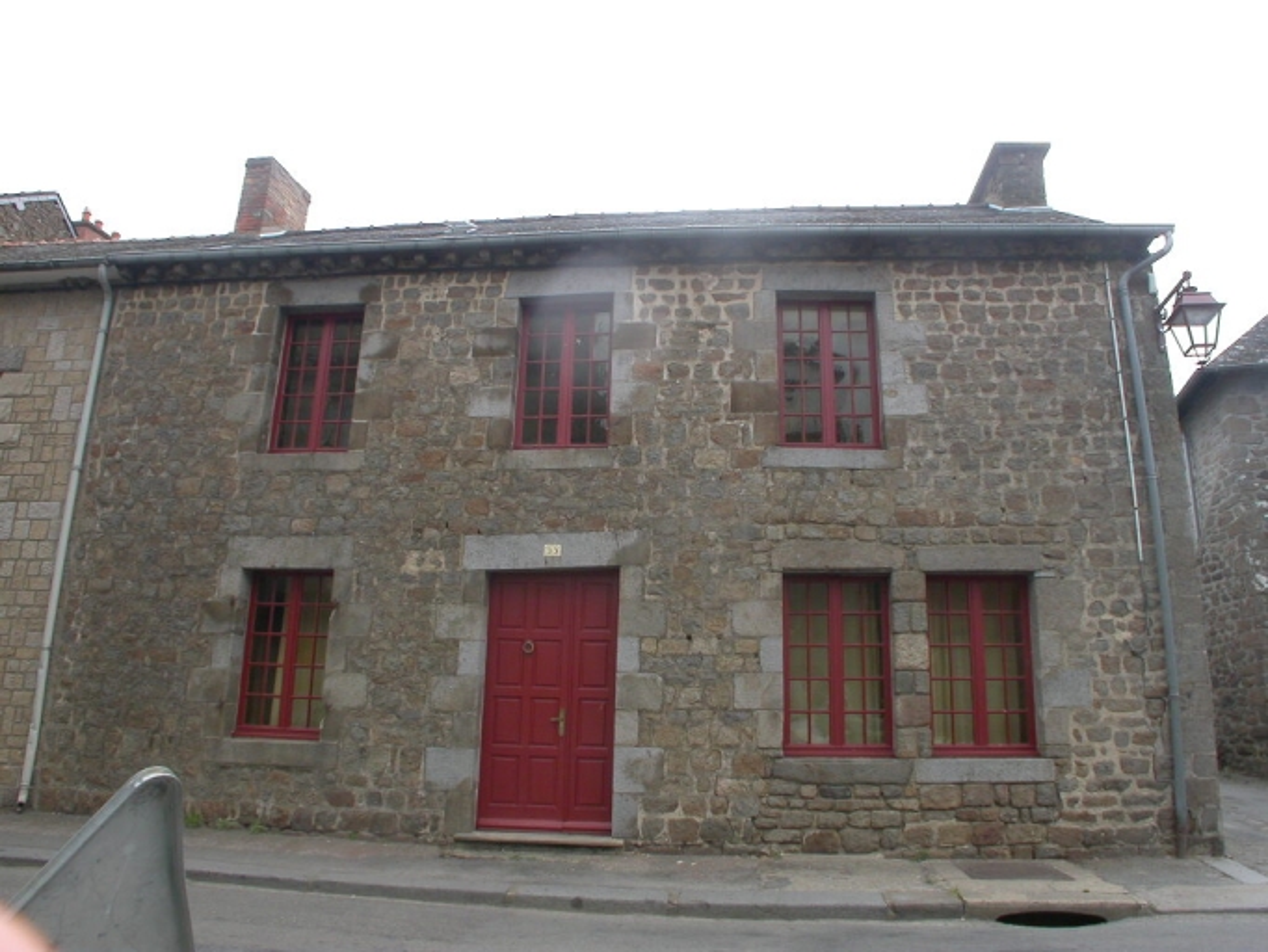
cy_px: 476
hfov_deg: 49.0
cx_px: 634
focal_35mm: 38
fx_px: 1392
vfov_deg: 37.7
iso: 100
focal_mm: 7.85
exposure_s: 1/143
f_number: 5.3
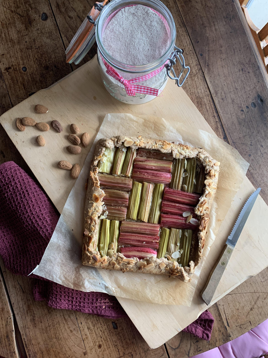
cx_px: 134
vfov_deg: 67.3
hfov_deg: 53.1
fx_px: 268
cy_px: 179
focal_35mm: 26
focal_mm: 4.25
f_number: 1.8
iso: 125
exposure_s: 1/50
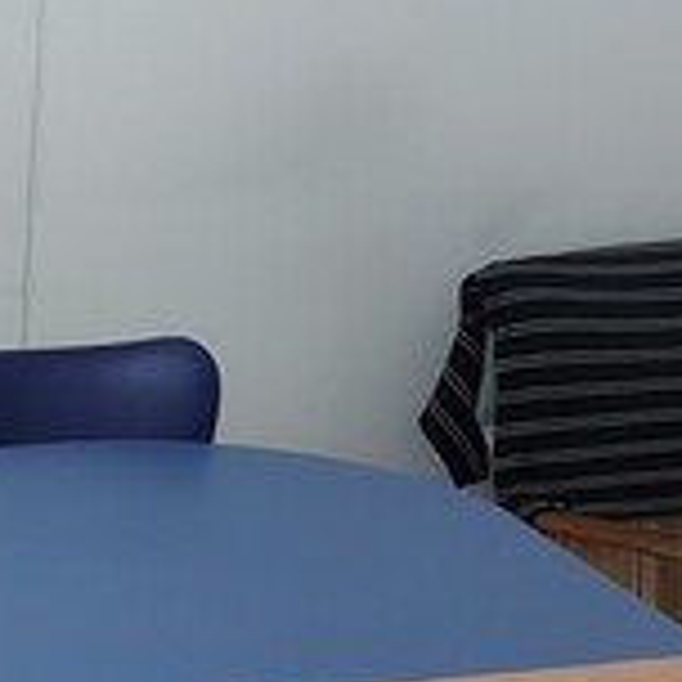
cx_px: -292
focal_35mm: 84
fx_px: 1872
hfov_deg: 18.6
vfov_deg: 19.9
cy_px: 704
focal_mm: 5.23
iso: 500
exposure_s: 1/20
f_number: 1.8
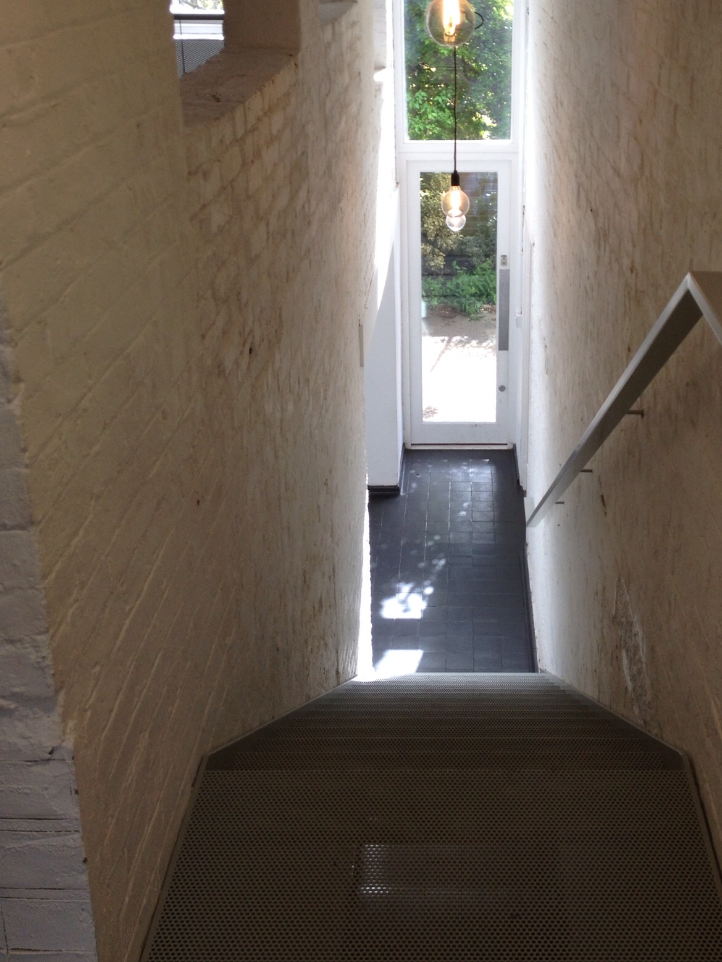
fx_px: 1279
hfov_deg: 31.3
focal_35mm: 46
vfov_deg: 40.9
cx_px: 463
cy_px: 348
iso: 50
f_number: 2.4
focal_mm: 4.28
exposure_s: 1/143
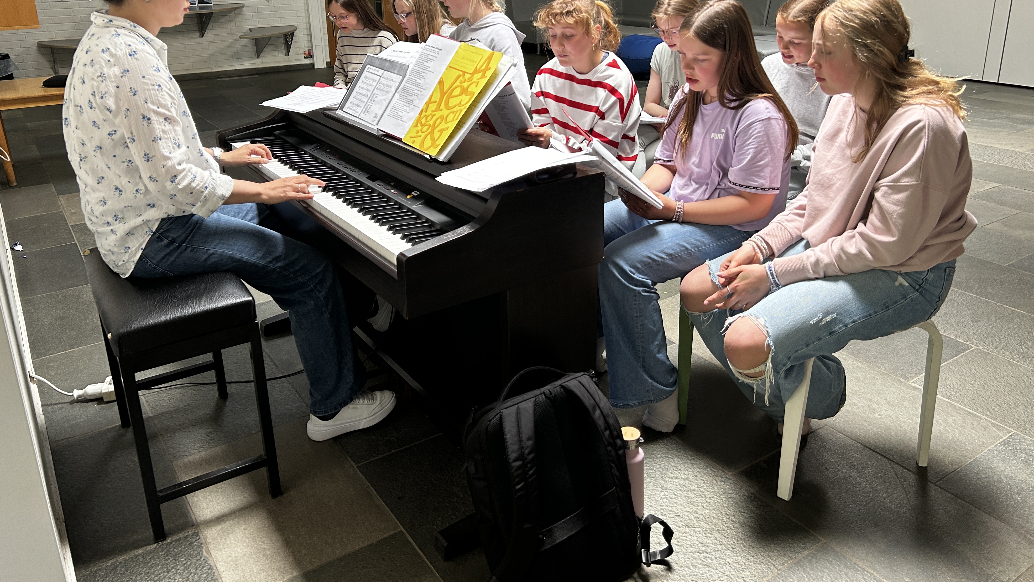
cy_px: 197
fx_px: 795
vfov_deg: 39.7
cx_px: 524
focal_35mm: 29
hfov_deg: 66.1
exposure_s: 1/114
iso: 125
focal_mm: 5.7
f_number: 1.5
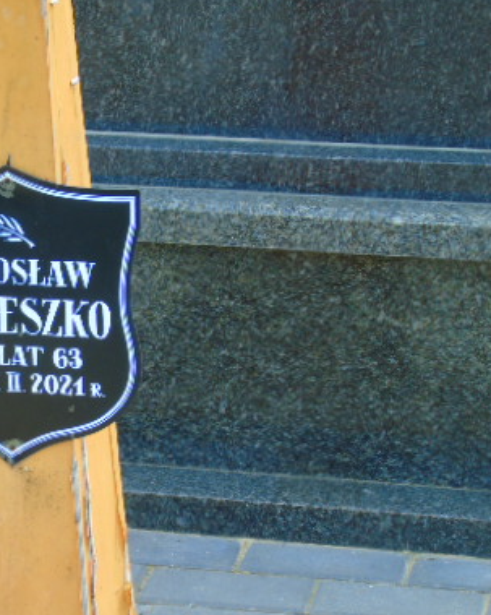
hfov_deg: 9.9
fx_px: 2817
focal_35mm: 155
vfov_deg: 12.4
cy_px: 370
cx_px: -2
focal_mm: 17
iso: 80
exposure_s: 1/125
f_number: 4.3
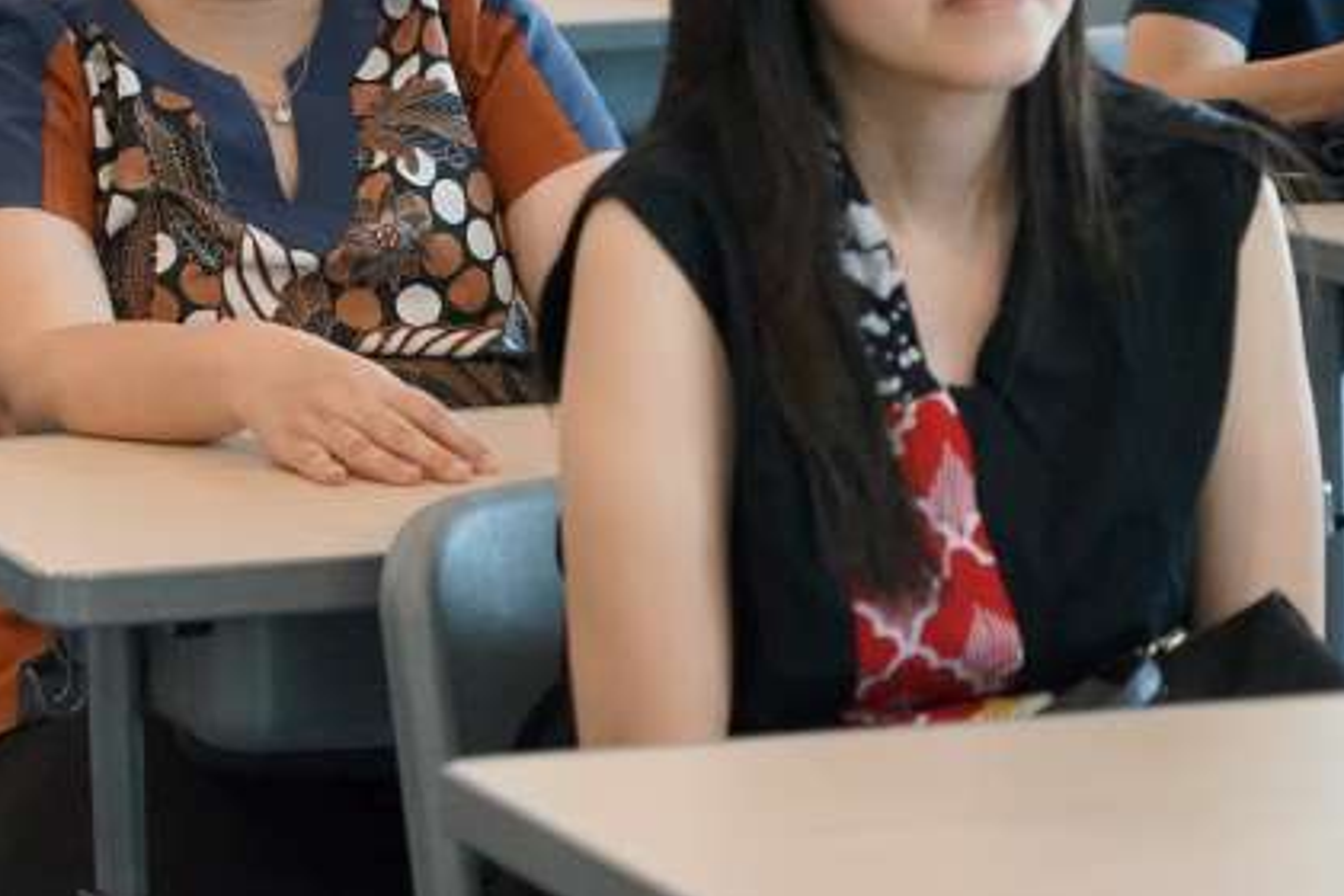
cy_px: 78
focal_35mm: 196
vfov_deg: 7.0
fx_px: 7317
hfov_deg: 10.5
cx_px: 195
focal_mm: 103
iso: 6400
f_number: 6.3
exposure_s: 1/125
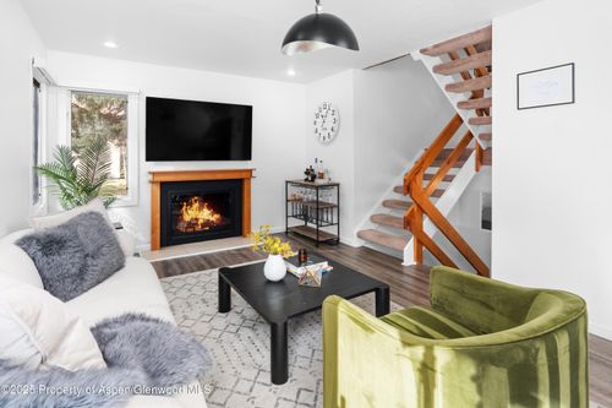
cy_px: 204
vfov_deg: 68.8
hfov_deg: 91.6
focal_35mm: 18
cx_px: 306
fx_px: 297
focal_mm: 17.5
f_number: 11
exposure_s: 1/10
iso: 400
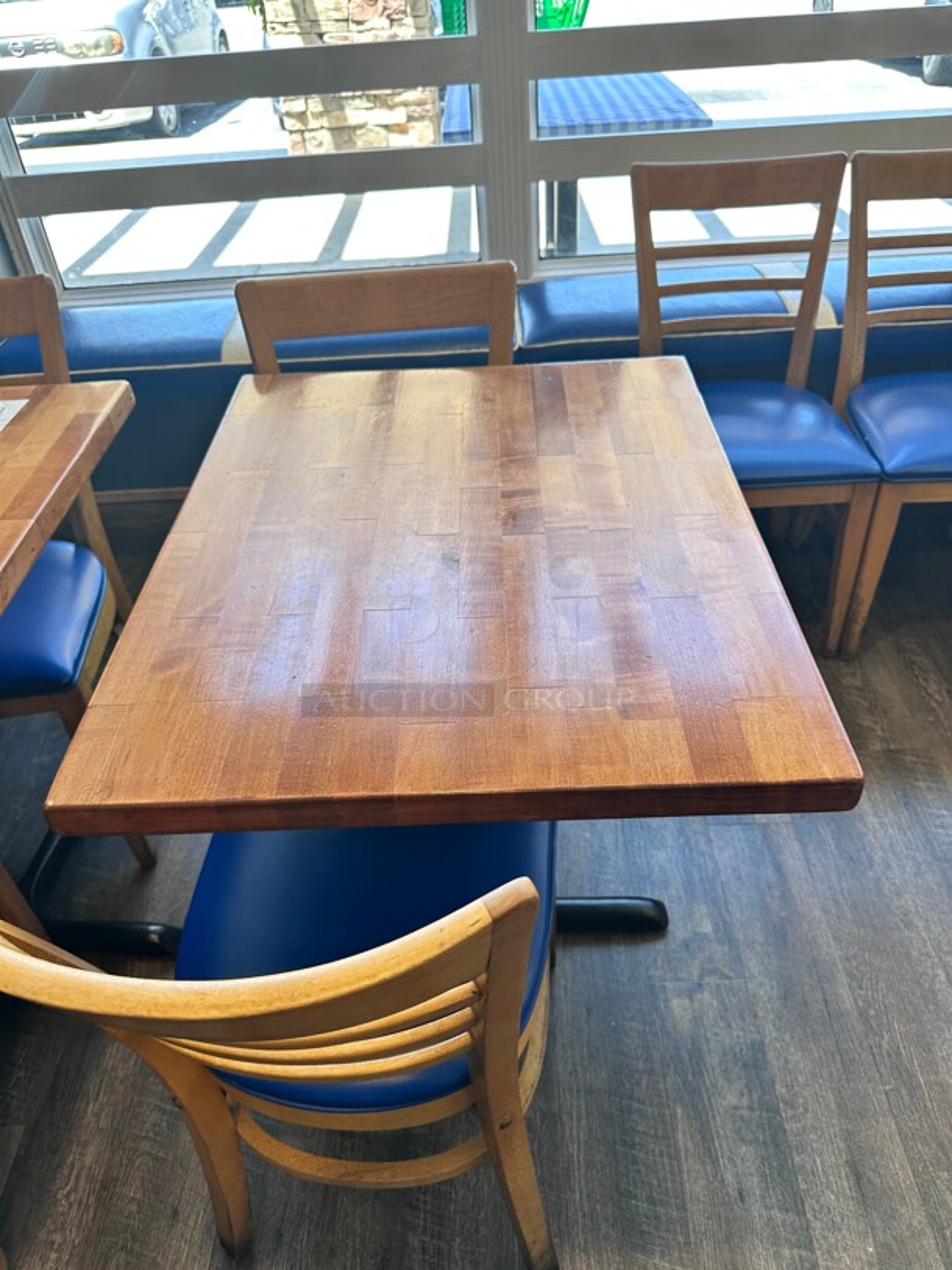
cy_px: 635
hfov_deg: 56.8
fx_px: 880
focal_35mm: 24
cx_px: 476
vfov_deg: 71.6
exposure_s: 1/120
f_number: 1.78
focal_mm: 6.86
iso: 100
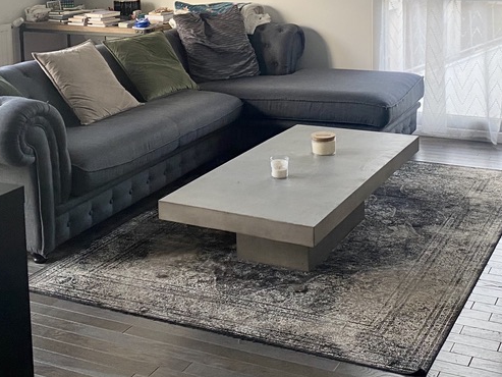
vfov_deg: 26.2
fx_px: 783
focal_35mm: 54
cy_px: 43
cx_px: 270
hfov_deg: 35.5
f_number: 1.8
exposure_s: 1/60
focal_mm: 4.25
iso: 160
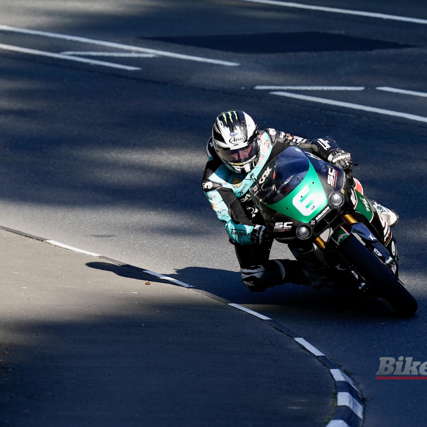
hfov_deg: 3.4
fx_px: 7131
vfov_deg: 3.4
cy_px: 214
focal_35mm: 511
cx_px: 215
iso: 400
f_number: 6.3
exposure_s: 1/800
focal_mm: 400
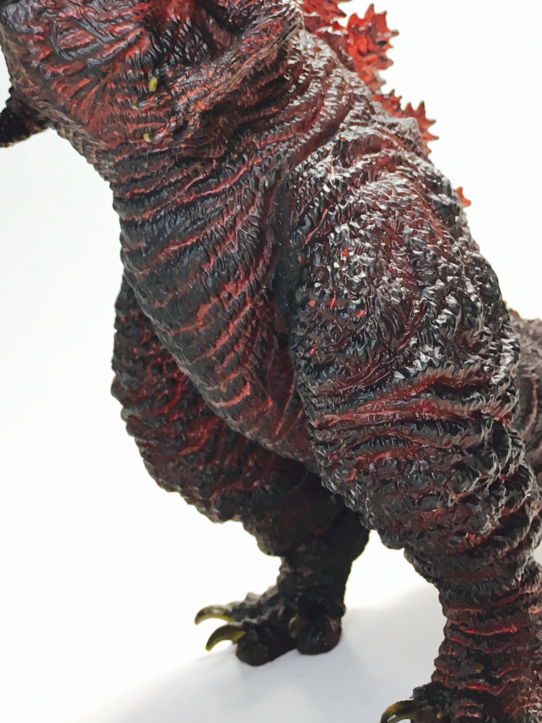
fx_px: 1044
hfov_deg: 29.0
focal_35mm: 50
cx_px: 192
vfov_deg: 37.3
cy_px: 187
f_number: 2.2
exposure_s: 1/30
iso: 50
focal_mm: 4.15
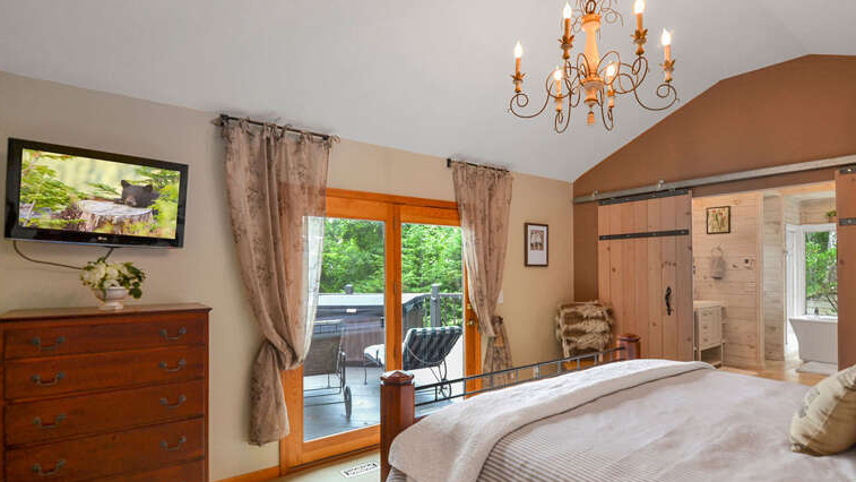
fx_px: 398
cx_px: 431
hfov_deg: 94.2
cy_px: 279
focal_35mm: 18
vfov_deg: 62.0
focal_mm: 11
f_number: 4.5
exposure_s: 1/80
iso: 400
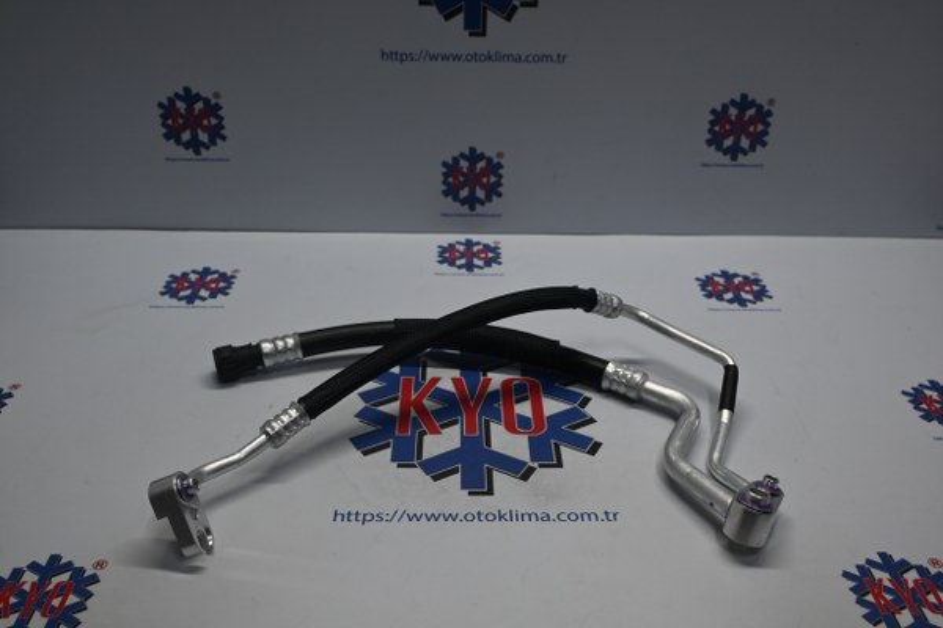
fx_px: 884
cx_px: 472
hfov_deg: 56.1
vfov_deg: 39.1
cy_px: 314
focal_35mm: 34
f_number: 4
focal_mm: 22.5
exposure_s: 1/160
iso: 400
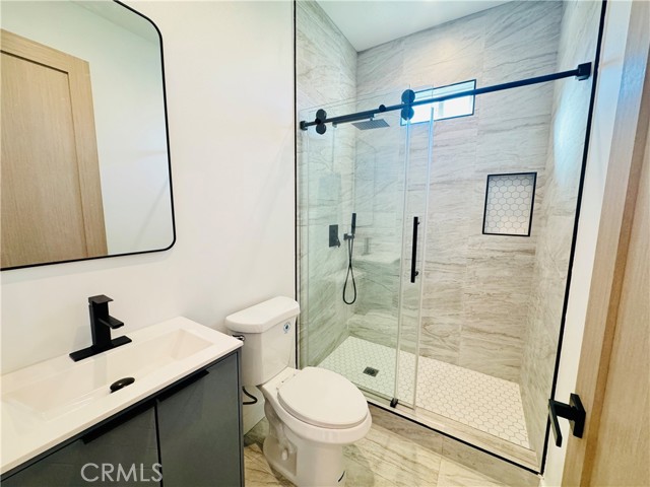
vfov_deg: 85.7
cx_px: 325
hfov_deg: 102.1
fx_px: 263
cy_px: 244
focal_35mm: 14
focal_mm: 2.22
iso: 250
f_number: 2.2
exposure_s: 1/60
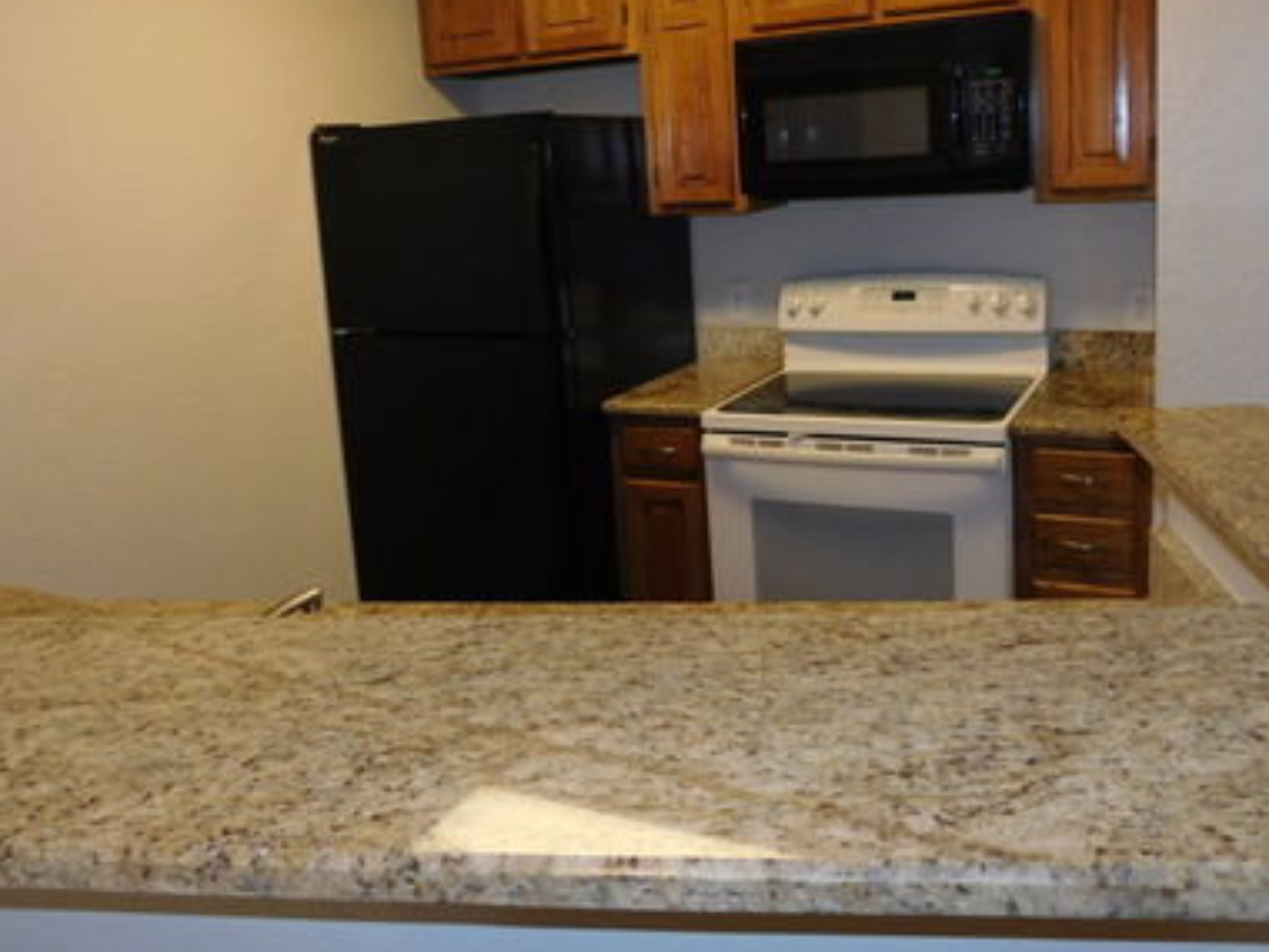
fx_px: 1136
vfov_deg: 45.0
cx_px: 681
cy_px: 354
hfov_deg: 58.3
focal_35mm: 31
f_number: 3
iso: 200
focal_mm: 4
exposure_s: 1/30
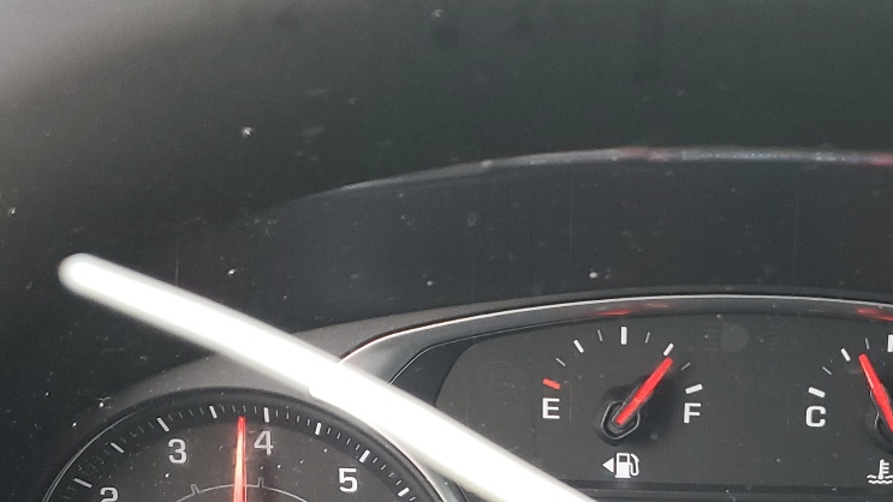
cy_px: 585
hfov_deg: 33.6
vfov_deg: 18.8
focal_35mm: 61
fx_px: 1444
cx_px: 674
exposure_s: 1/120
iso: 76
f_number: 1.5
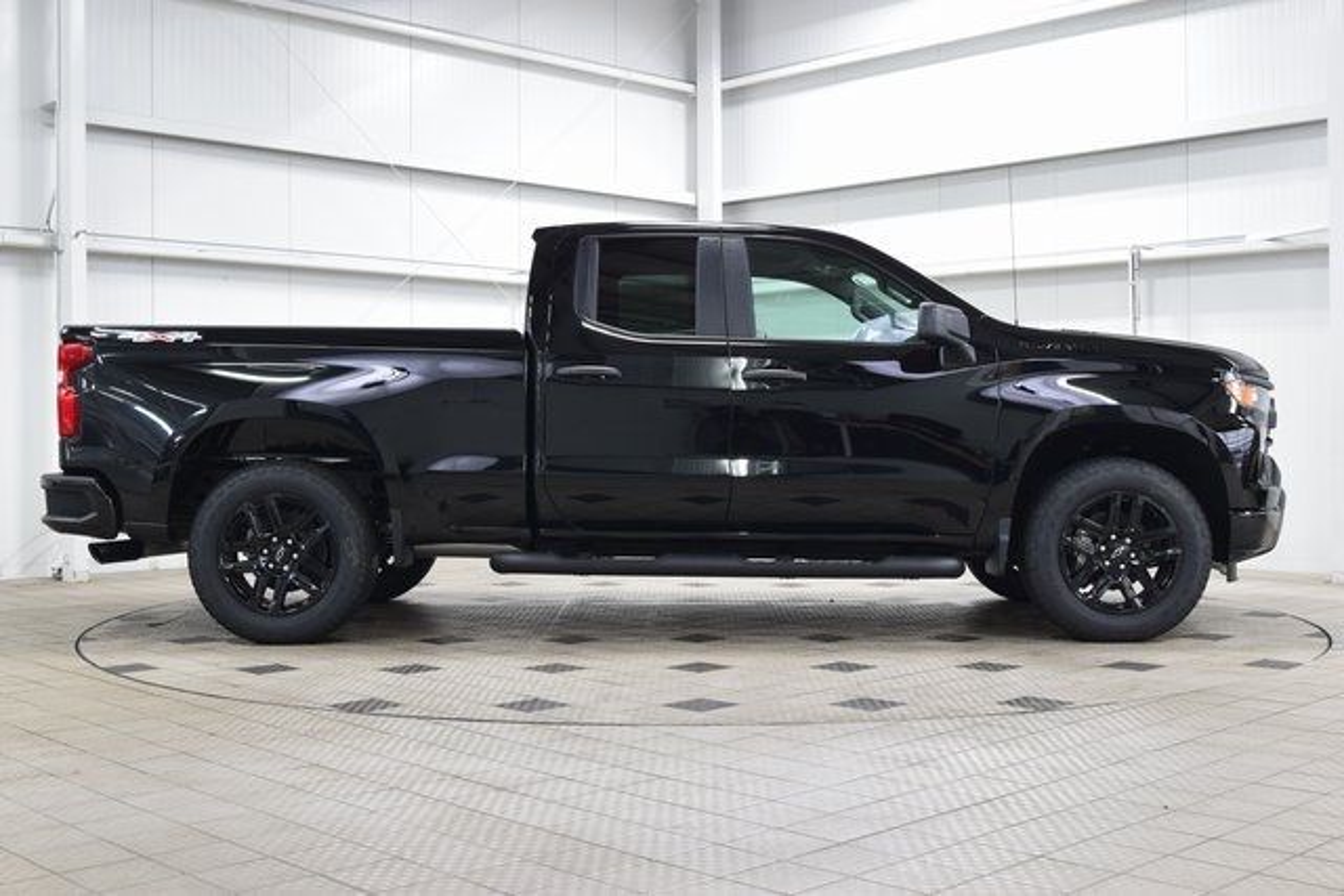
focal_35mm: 44
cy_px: 448
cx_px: 672
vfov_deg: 30.9
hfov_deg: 45.0
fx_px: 1624
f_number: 6.3
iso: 800
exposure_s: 1/15
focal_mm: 29
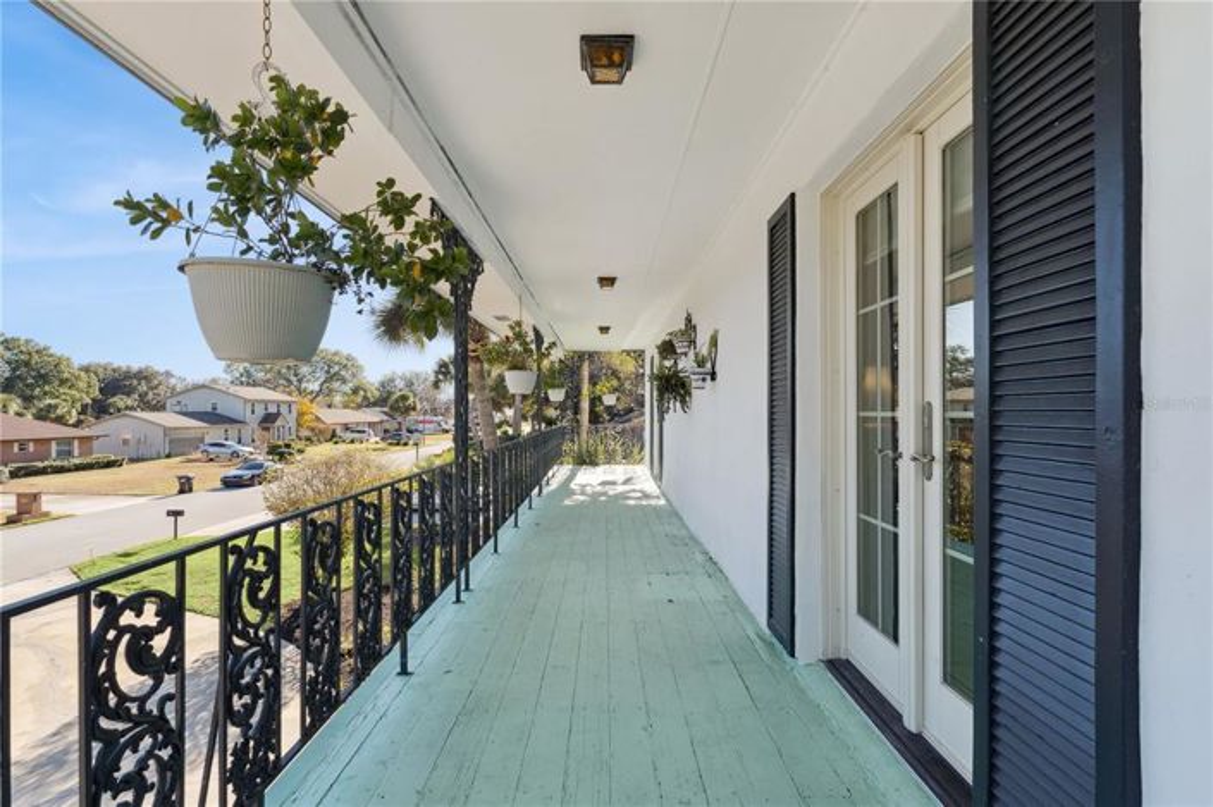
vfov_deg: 68.8
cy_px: 404
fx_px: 589
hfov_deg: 91.7
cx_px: 606
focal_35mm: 18
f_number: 11
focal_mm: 17.5
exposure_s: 1/100
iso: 100
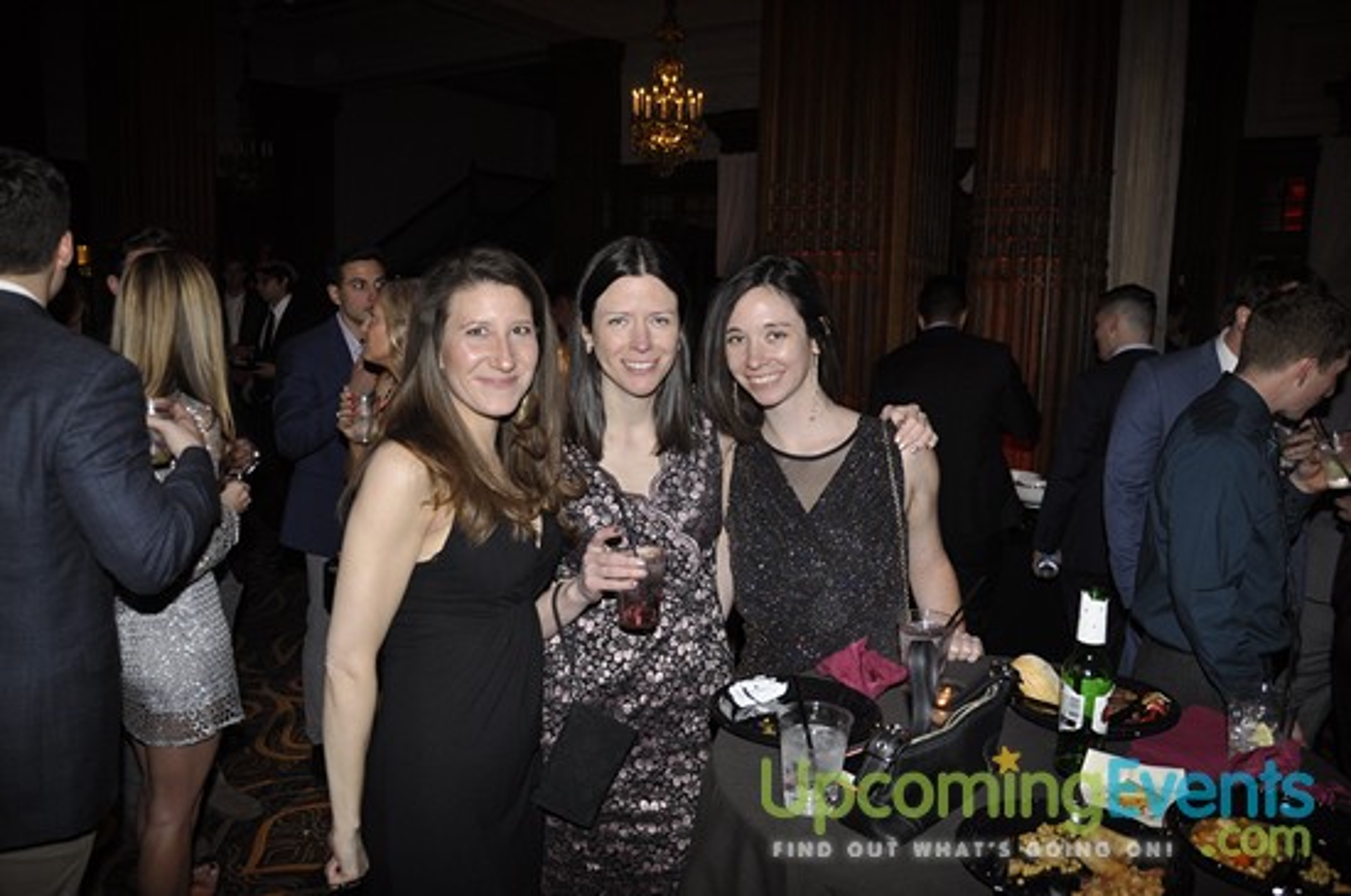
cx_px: 676
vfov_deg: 47.8
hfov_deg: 67.5
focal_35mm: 27
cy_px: 448
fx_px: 1012
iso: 400
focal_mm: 18
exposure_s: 1/60
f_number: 5
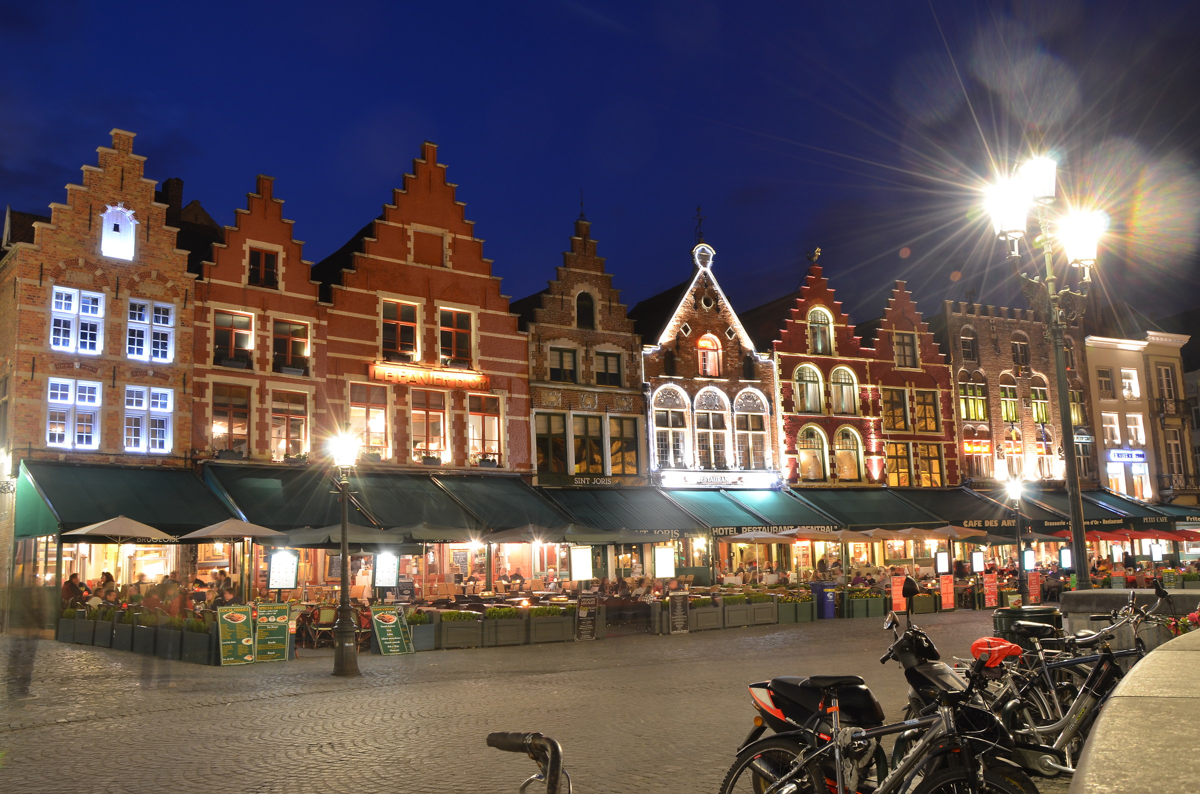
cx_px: 600
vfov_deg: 41.5
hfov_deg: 59.6
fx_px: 1048
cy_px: 397
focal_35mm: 32
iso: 125
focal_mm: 21
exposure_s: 10
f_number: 11
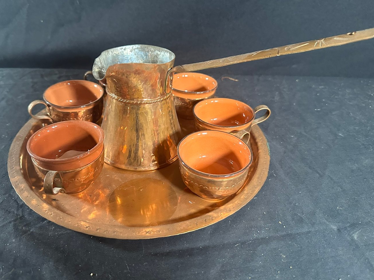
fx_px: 303
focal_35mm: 28
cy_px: 122
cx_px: 175
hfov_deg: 63.4
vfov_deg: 49.6
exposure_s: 1/60
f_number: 1.78
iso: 800
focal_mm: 6.86
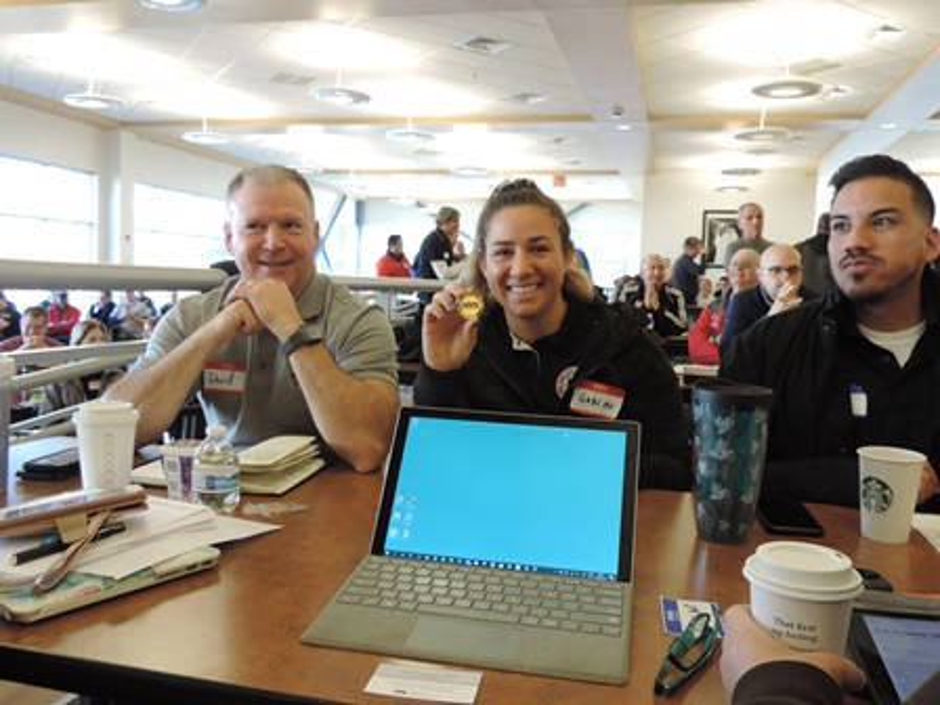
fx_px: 815
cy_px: 352
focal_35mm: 30
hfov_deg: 60.0
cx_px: 470
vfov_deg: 46.8
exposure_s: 1/30
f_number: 3.1
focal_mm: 5.3
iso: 280
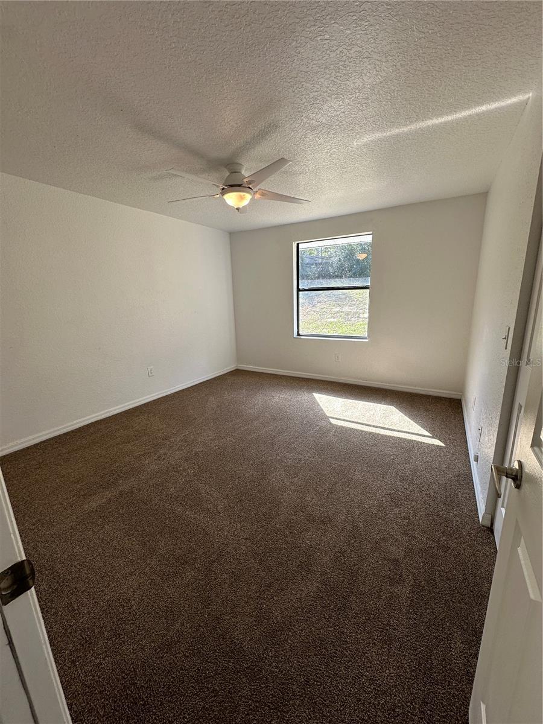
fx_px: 293
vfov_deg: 102.1
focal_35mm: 14
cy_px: 362
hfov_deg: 85.7
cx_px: 272
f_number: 2.2
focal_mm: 2.22
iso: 40
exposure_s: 1/99
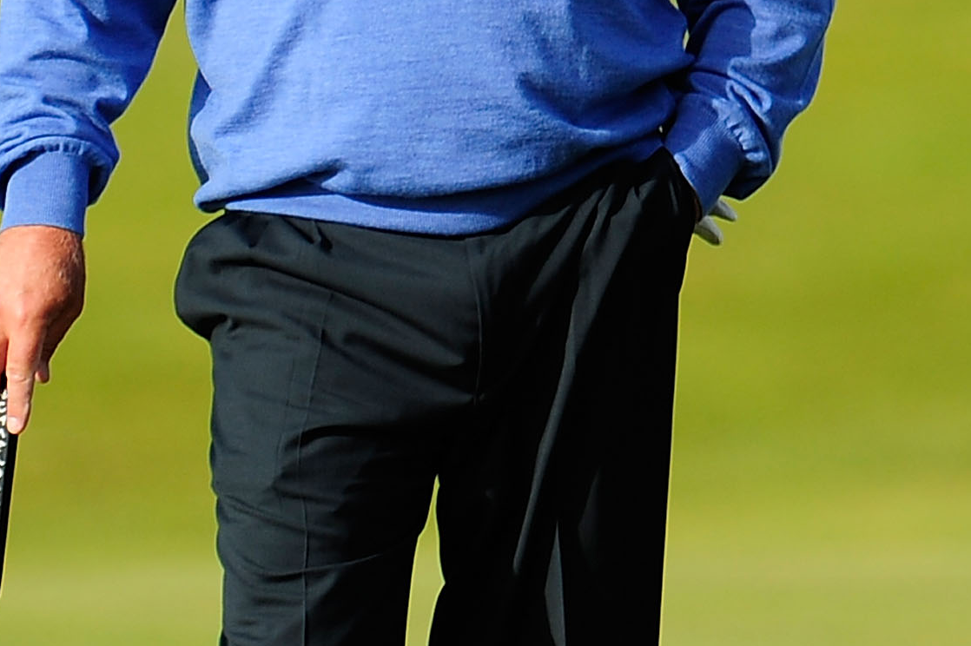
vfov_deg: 0.6
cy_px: 218
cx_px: 876
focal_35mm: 2285
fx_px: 61593
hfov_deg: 0.9
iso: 200
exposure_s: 1/1000
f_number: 5
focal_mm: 600
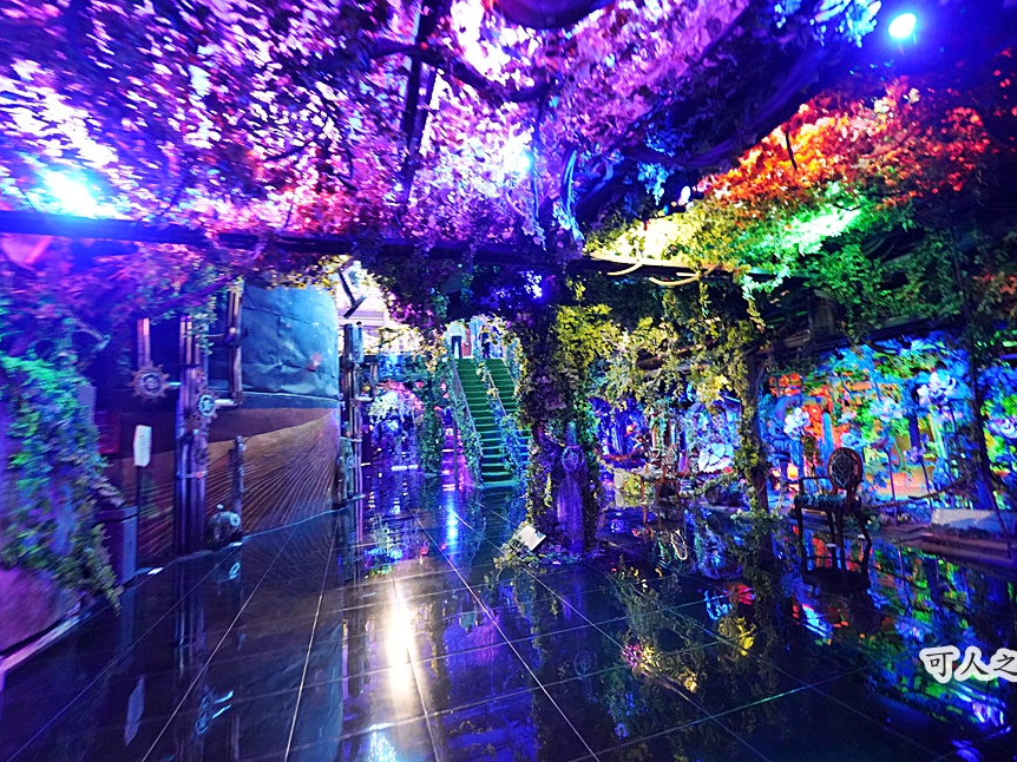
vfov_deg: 78.0
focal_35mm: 16
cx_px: 537
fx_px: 470
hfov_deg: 94.4
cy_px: 363
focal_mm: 14
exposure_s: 1/15
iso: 5000
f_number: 2
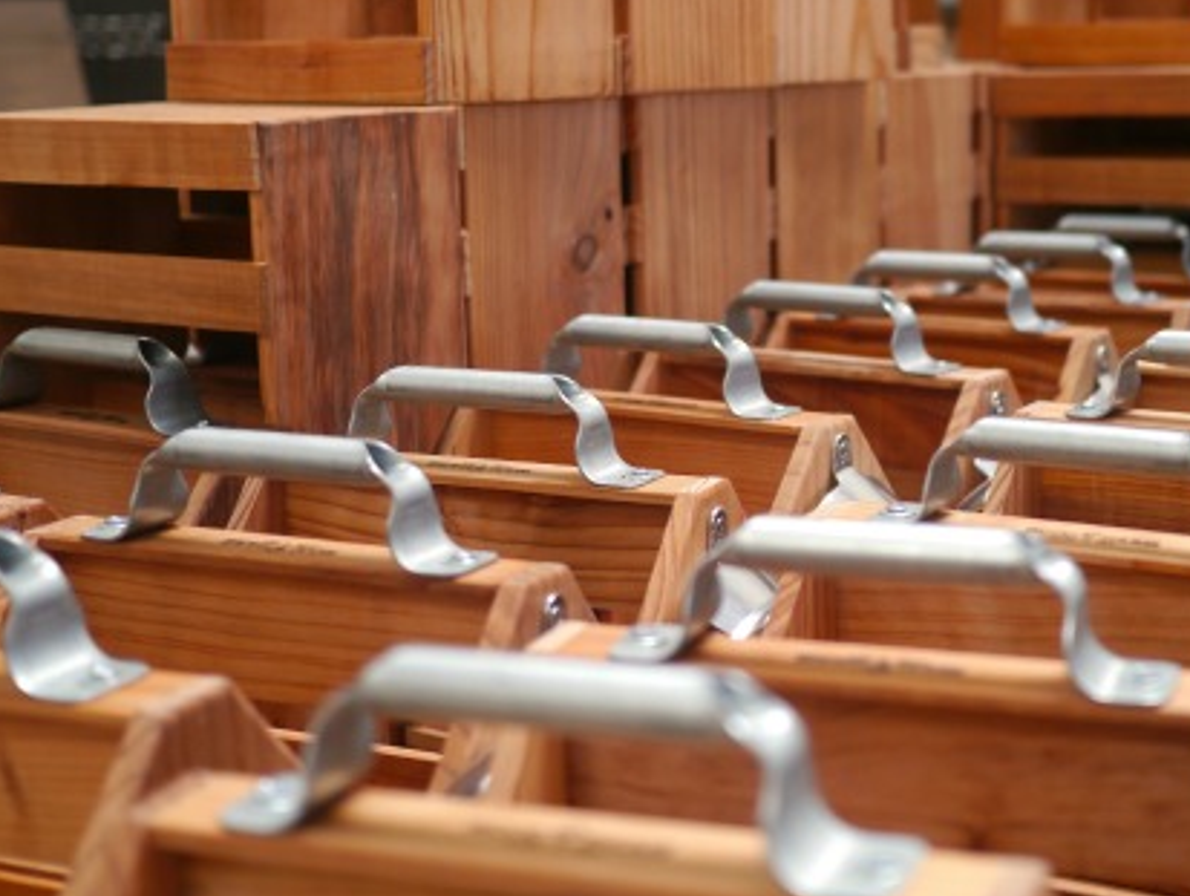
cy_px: 334
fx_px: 2066
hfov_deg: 31.9
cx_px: 784
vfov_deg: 24.4
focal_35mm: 60
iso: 160
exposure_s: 1/125
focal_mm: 20
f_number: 1.7
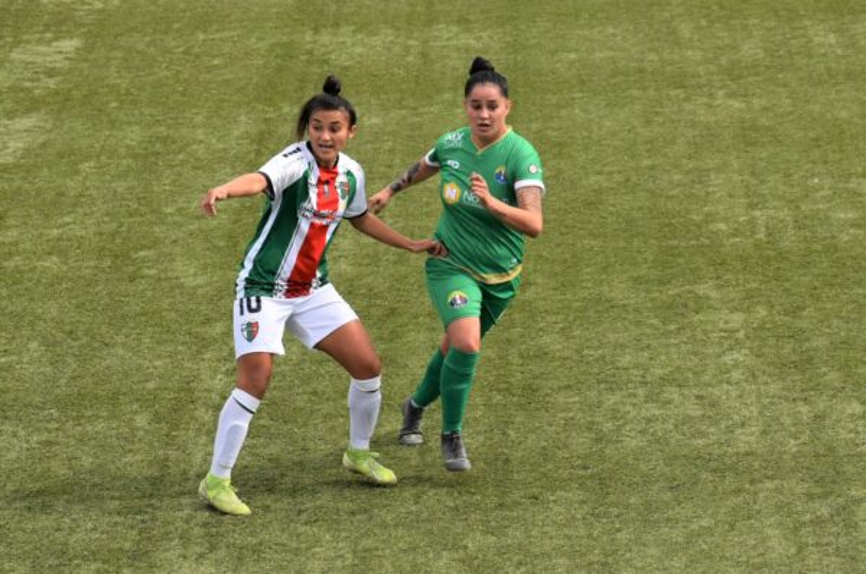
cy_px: 287
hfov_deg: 15.2
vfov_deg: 10.1
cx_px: 433
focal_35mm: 135
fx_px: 3242
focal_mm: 90
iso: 400
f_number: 6.3
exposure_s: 1/1600
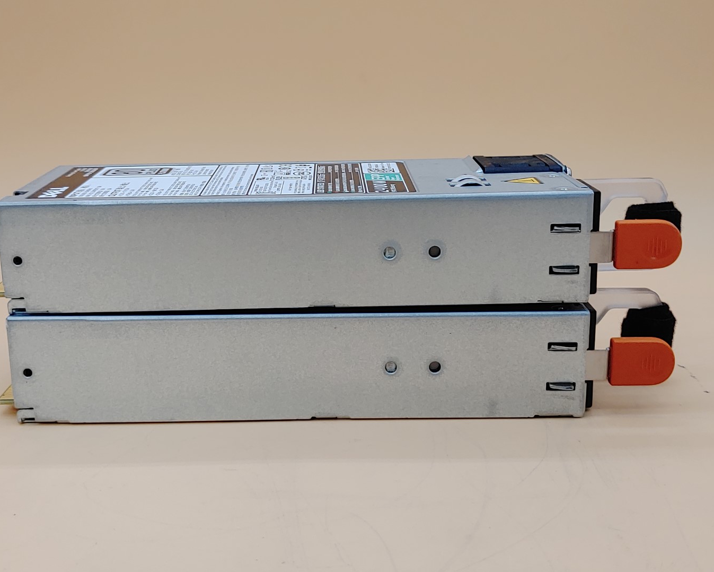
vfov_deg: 31.5
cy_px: 286
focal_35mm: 48
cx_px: 342
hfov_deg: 38.8
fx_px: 1014
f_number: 1.8
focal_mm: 4.36
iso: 50
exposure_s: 1/78
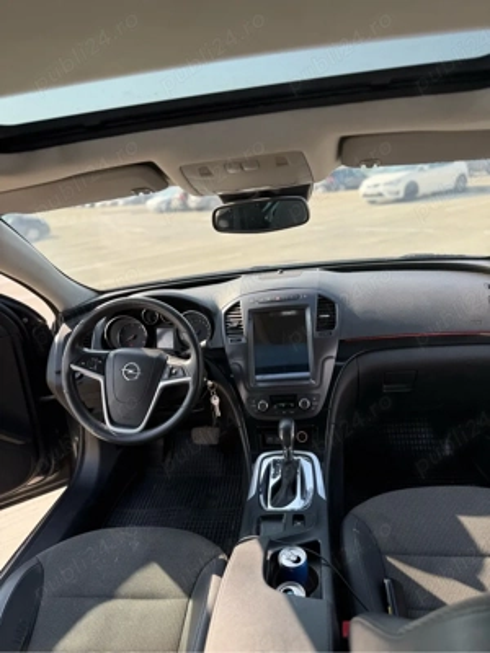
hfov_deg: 56.8
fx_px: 453
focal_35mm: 24
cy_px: 326
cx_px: 245
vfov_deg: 71.6
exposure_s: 1/796
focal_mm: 6.76
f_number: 1.78
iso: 80
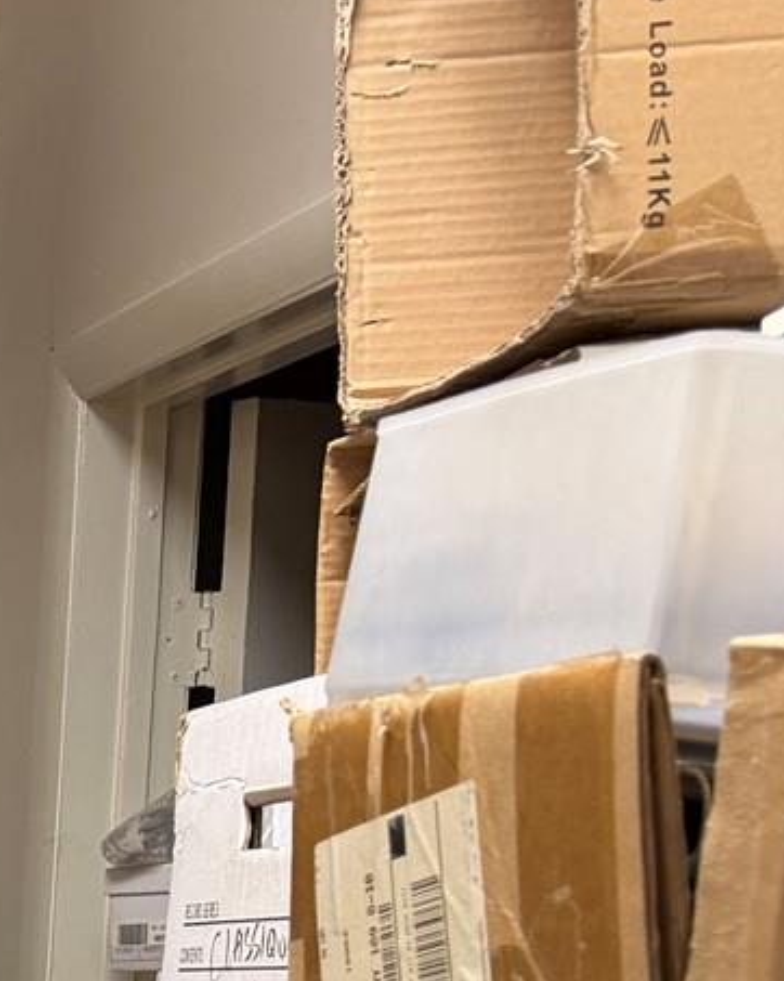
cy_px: 1401
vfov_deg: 16.7
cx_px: -864
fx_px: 3077
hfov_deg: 12.5
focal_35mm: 106
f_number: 1.78
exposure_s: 1/60
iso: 125
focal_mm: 6.76
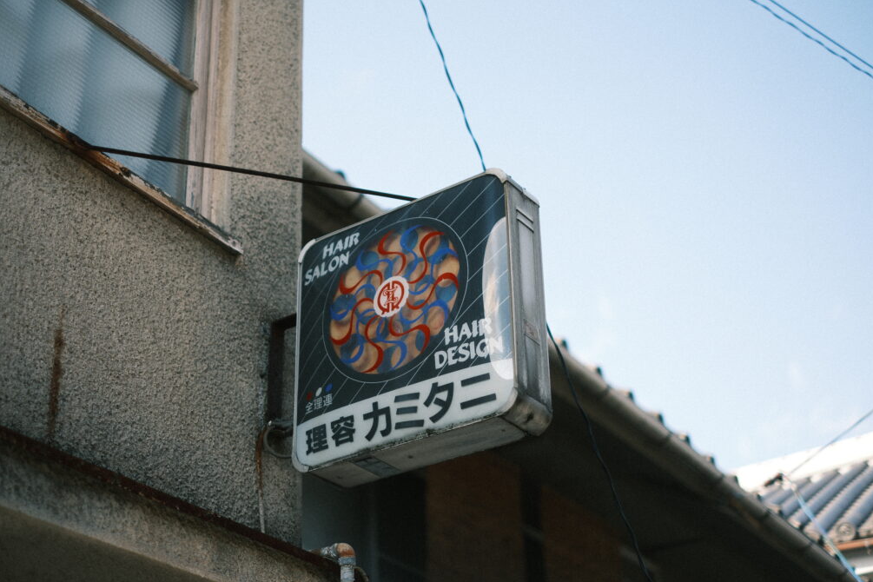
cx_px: 430
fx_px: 1309
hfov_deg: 36.9
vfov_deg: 25.1
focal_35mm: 54
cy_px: 296
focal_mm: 35
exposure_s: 1/4000
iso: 160
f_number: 1.4
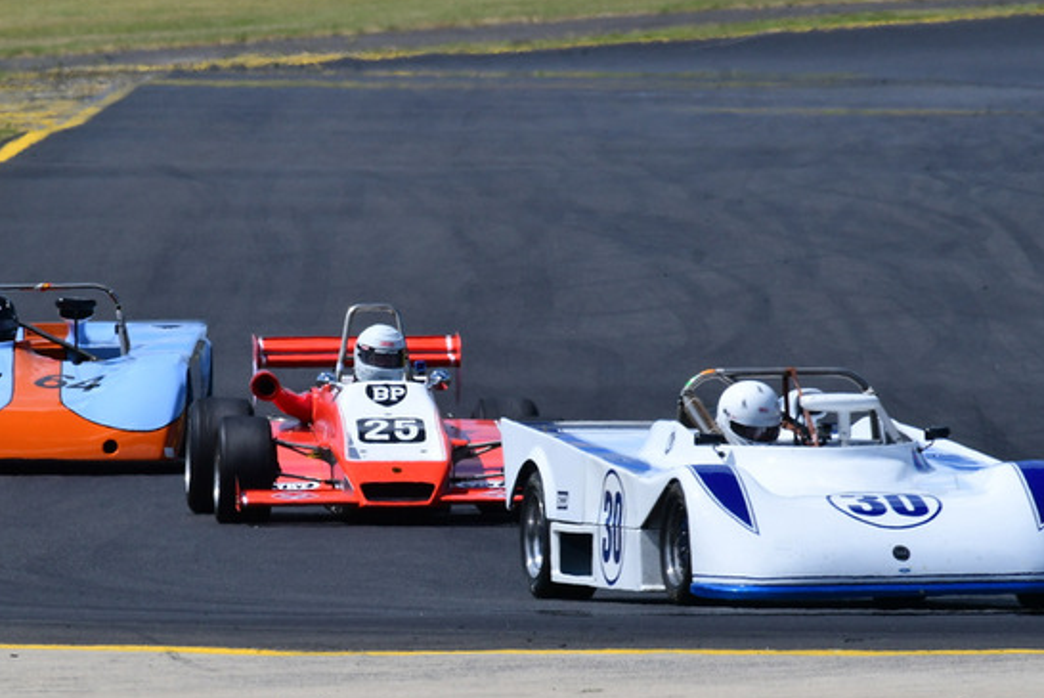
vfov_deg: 1.3
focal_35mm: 1098
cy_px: 285
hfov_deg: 1.9
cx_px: 302
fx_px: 31866
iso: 320
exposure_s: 1/640
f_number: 13
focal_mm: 500
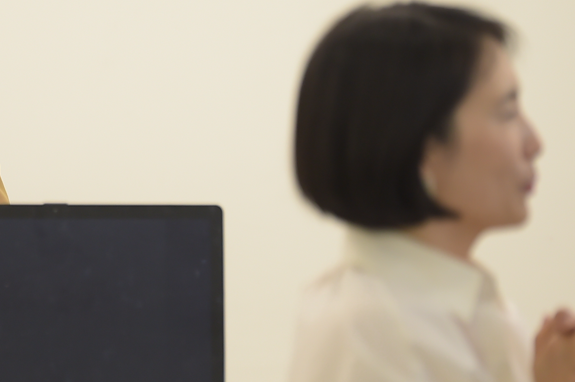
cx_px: 0
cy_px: 73
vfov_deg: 3.3
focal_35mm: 417
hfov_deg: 4.9
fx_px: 6653
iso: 640
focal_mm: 160
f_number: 2.8
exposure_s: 1/160
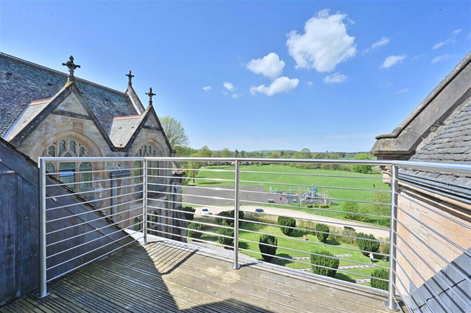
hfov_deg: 102.3
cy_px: 156
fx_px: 190
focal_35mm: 14
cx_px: 236
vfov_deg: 79.1
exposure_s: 1/500
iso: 2500
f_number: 22
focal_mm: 14.5
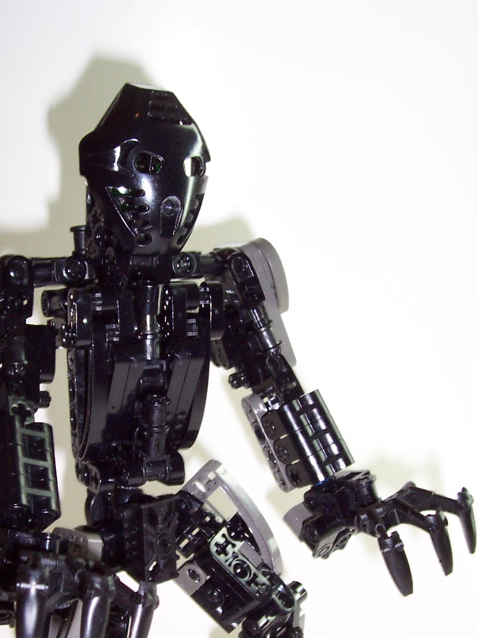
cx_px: 170
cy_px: 468
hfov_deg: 26.4
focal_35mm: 55
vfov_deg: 34.3
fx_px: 1013
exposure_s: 1/60
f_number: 2.8
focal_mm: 5.6
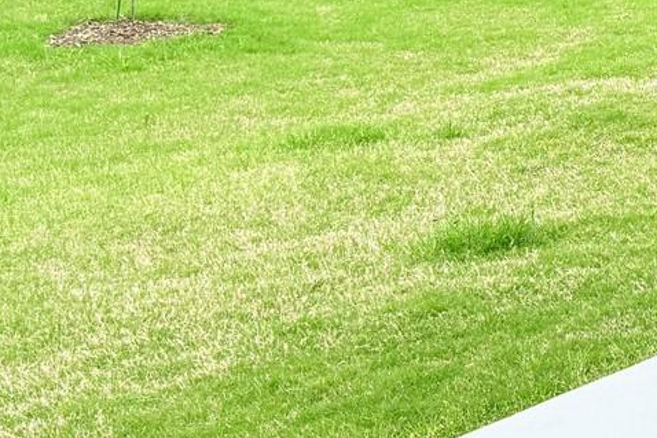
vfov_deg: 12.1
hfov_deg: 17.0
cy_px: -250
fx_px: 1953
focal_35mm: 107
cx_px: 1020
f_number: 1.78
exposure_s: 1/2169
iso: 100
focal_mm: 6.76
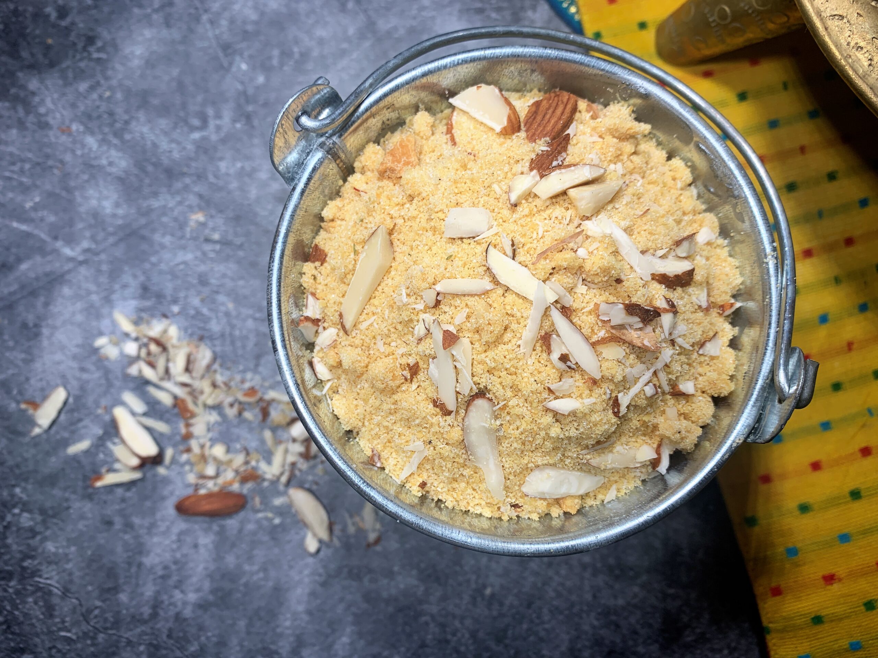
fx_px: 659
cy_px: 329
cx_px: 439
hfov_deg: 67.3
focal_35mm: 26
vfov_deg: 53.1
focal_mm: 4.25
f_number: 1.8
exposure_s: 1/116
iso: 25
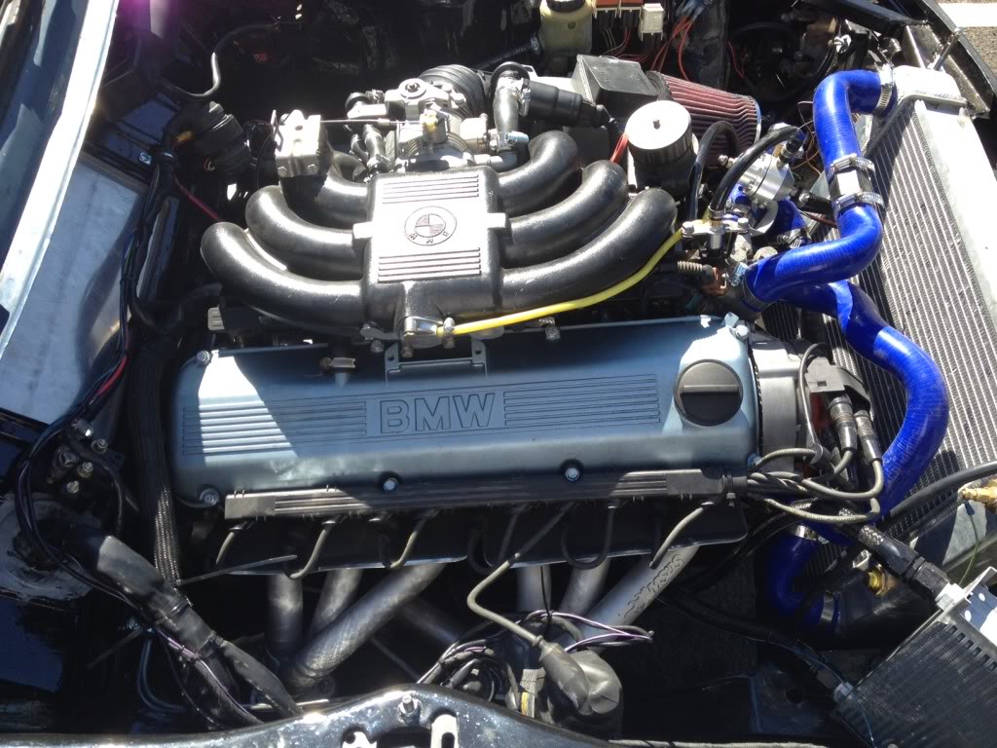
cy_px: 374
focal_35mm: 35
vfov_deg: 40.7
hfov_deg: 52.6
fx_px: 1008
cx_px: 498
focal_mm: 4.3
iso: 64
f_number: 2.4
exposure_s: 1/409
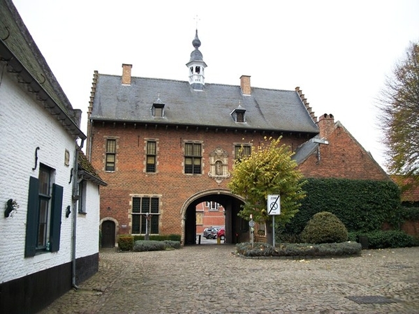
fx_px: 387
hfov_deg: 56.8
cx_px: 210
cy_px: 157
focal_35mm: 32
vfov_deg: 44.2
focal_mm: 5.7
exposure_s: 1/200
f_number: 2.9
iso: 80
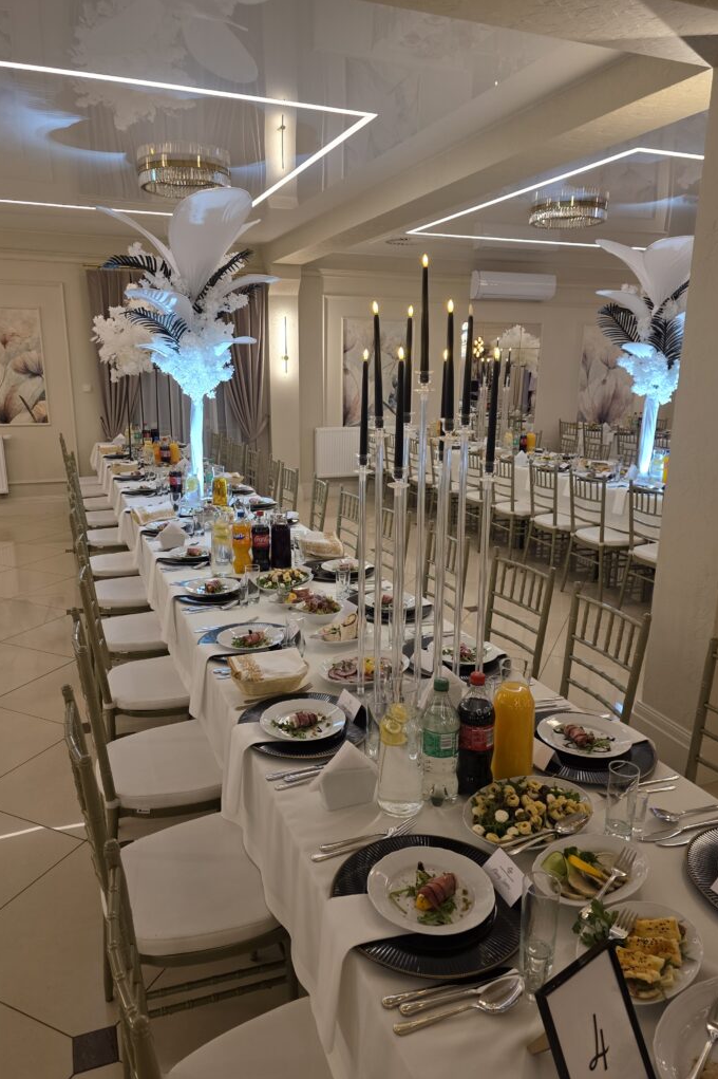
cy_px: 539
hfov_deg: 53.1
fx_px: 718
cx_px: 349
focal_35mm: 24
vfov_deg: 73.8
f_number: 1.7
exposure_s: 1/55.3
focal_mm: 6.3
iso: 200
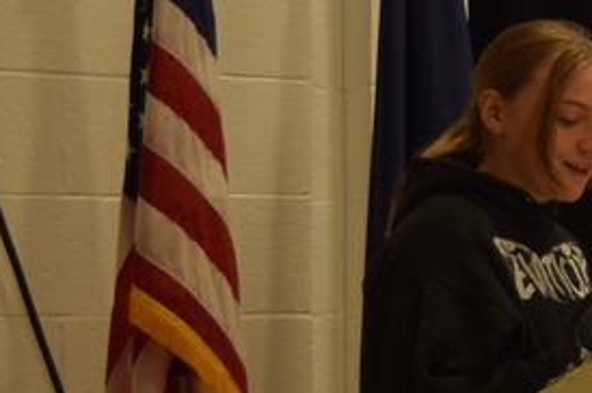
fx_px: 2398
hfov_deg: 13.4
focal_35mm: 146
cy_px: 150
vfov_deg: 9.4
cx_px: 834
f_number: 4
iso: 500
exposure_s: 1/60
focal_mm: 26
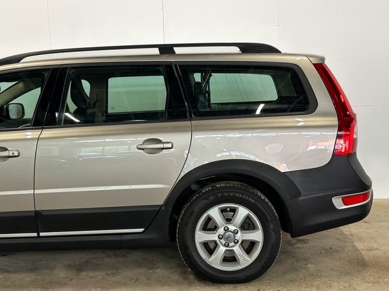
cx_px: 194
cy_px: 146
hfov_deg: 39.7
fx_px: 539
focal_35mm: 48
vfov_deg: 30.3
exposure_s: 1/50
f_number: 1.8
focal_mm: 6.86
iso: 80
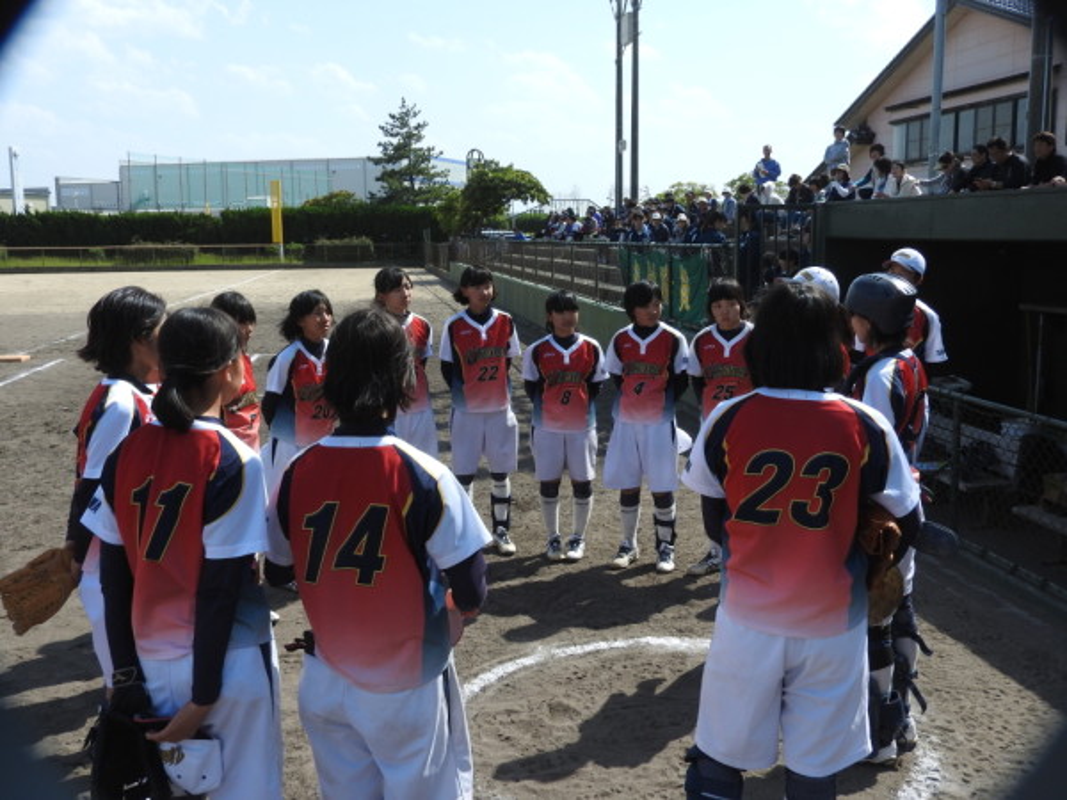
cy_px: 400
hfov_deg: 52.6
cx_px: 534
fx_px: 1079
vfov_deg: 40.7
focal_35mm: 35
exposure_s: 1/800
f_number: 3.8
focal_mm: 6.3
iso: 100
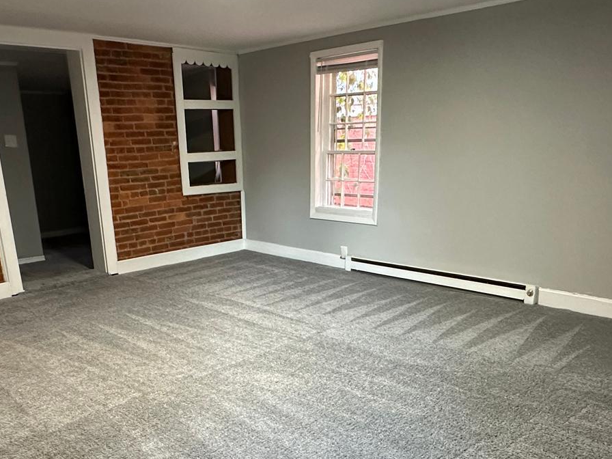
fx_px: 566
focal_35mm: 32
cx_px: 258
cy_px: 341
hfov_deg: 56.5
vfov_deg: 42.9
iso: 500
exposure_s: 1/60
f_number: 2.2
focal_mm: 2.22
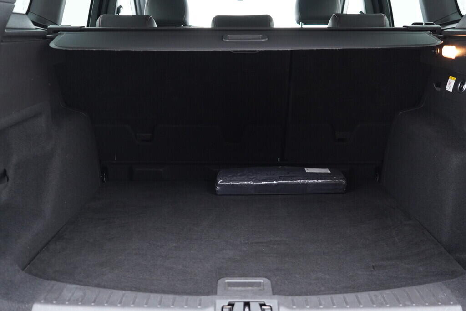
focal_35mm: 36
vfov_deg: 36.9
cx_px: 233
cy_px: 156
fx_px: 466
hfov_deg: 53.1
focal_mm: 24
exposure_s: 1/40
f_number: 2.8
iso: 1250
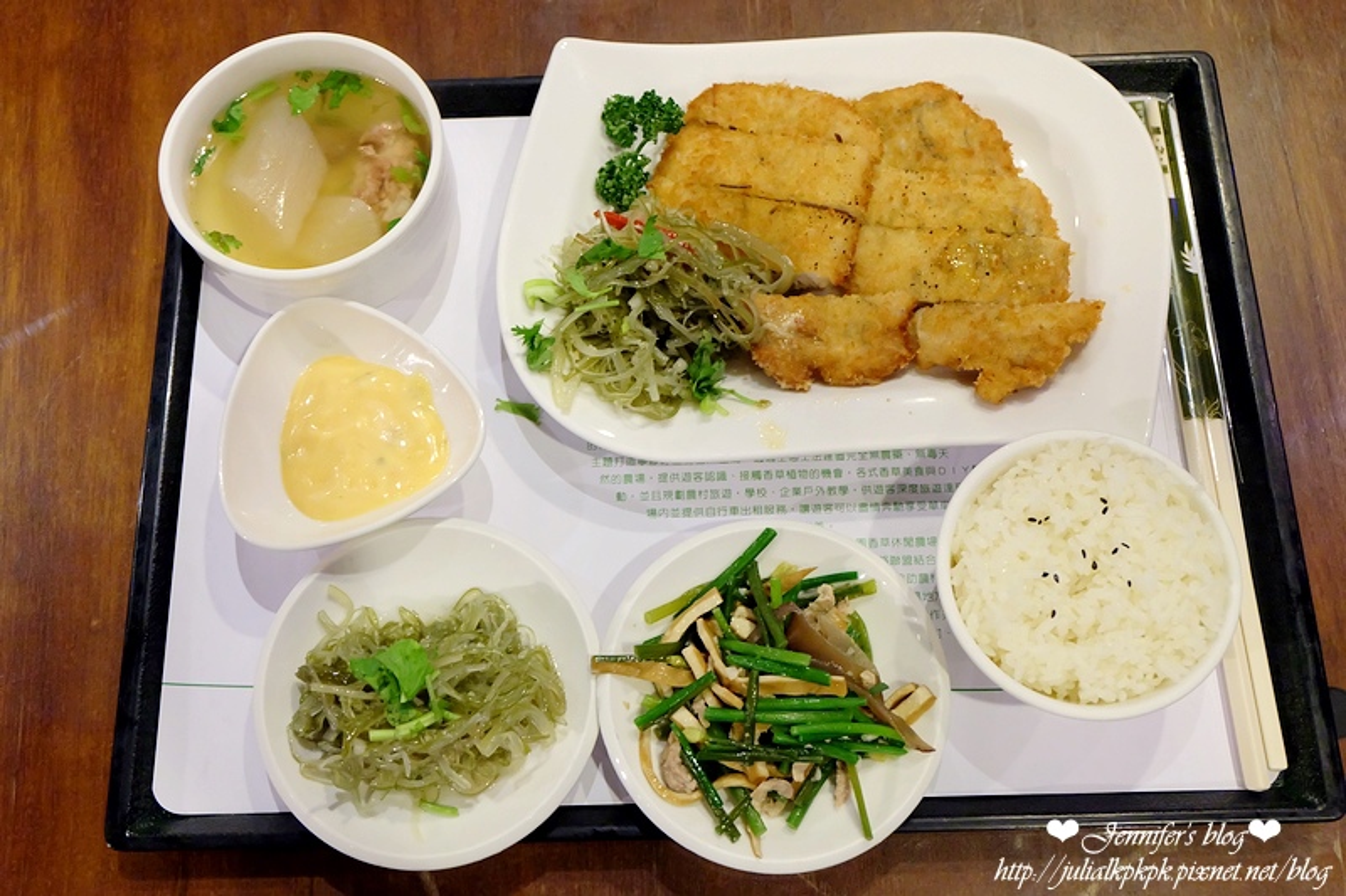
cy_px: 448
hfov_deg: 54.4
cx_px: 673
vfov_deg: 37.8
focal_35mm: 35
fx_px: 1308
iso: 3200
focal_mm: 23.2
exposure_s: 1/20
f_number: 4.2
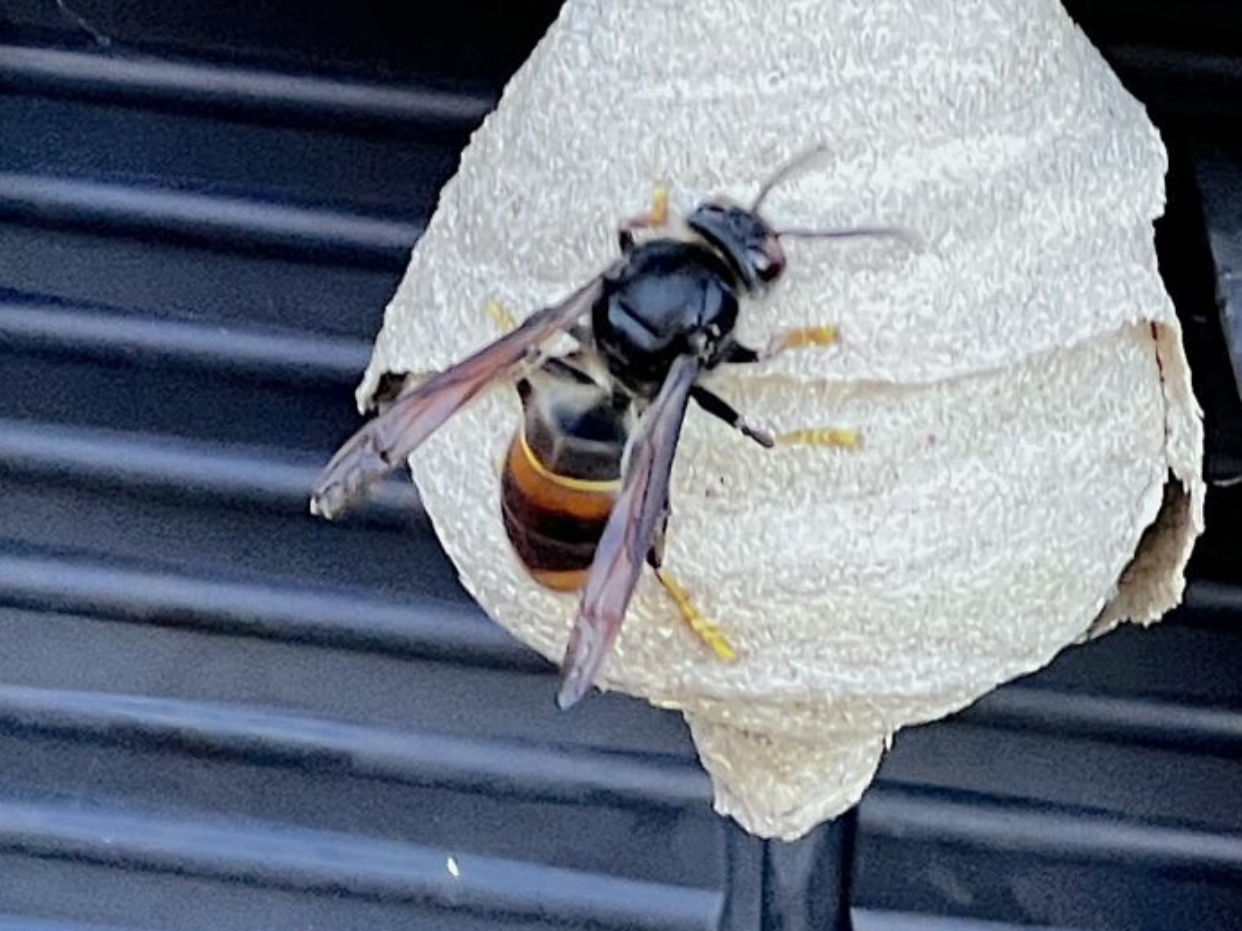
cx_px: 820
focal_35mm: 114
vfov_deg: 13.0
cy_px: 370
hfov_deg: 17.2
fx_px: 4090
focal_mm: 9
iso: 200
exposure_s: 1/99
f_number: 2.8
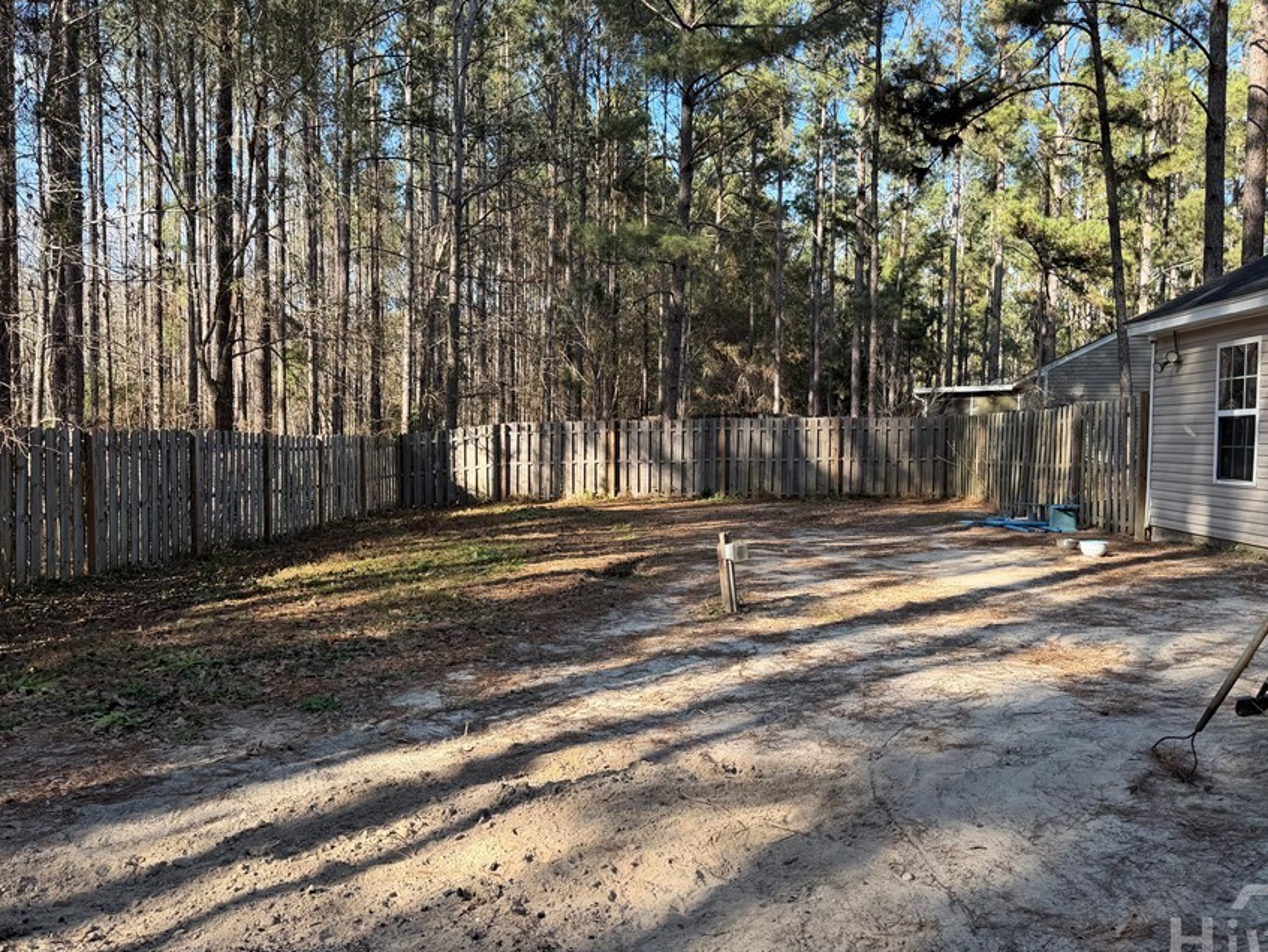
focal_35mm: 29
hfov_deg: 61.6
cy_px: 486
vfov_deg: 48.3
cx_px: 609
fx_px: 1063
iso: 80
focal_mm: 6.76
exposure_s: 1/593
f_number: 1.78
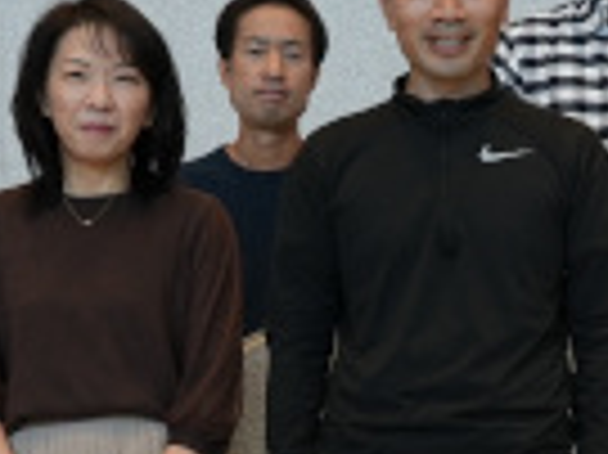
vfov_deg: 11.1
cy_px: 411
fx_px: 2334
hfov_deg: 14.7
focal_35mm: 133
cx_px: 518
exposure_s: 1/125
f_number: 6.3
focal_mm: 34
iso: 1600
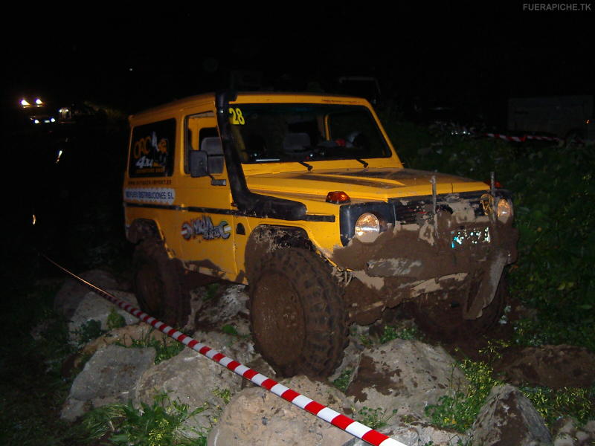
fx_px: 653
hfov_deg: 49.0
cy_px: 223
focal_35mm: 38
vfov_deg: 37.7
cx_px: 298
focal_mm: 5.8
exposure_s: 1/60
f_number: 2.6
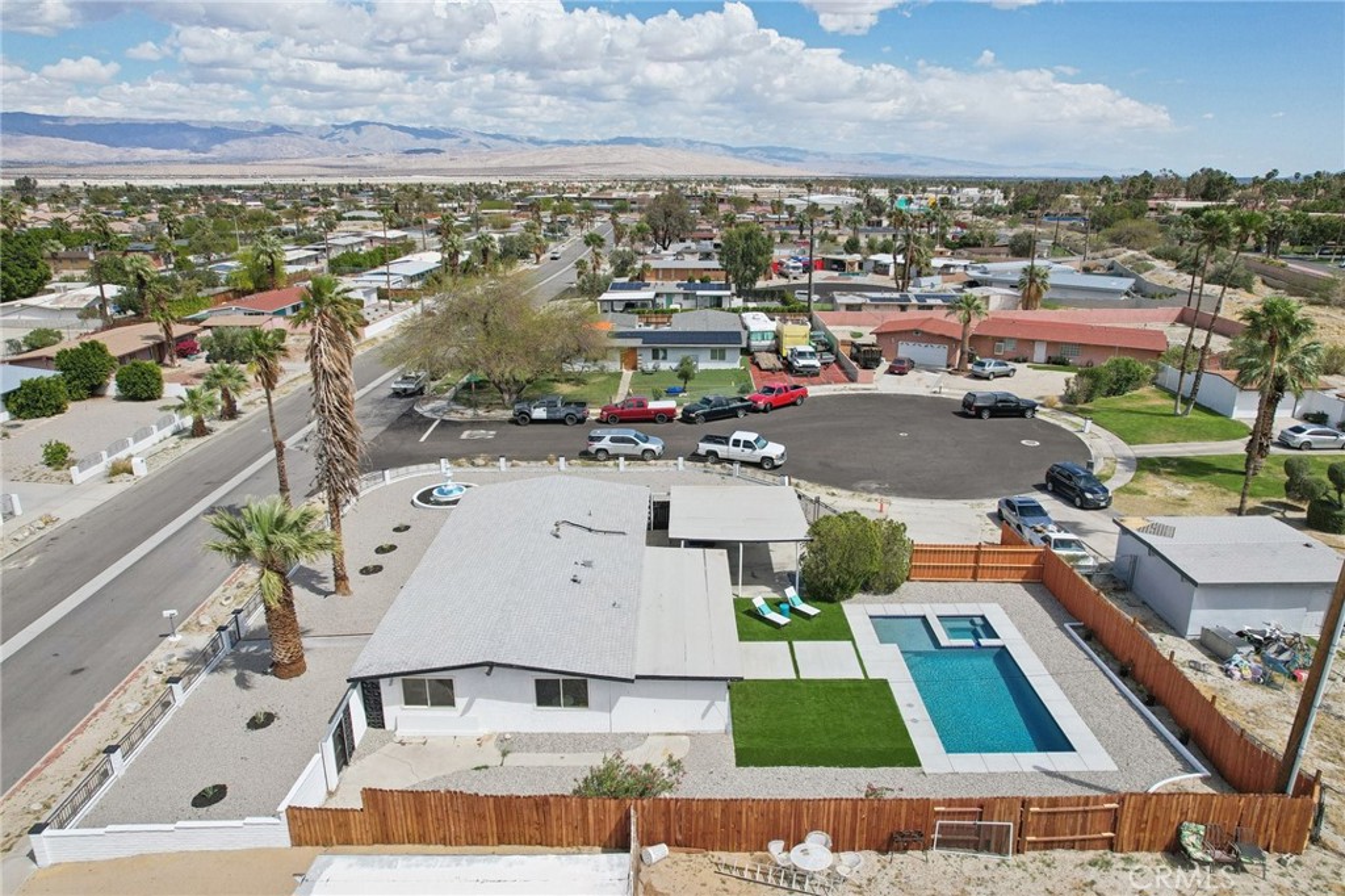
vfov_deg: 57.2
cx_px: 672
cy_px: 448
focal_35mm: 22
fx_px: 822
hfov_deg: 78.6
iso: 120
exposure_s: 1/4000
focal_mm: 8.4
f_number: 2.8
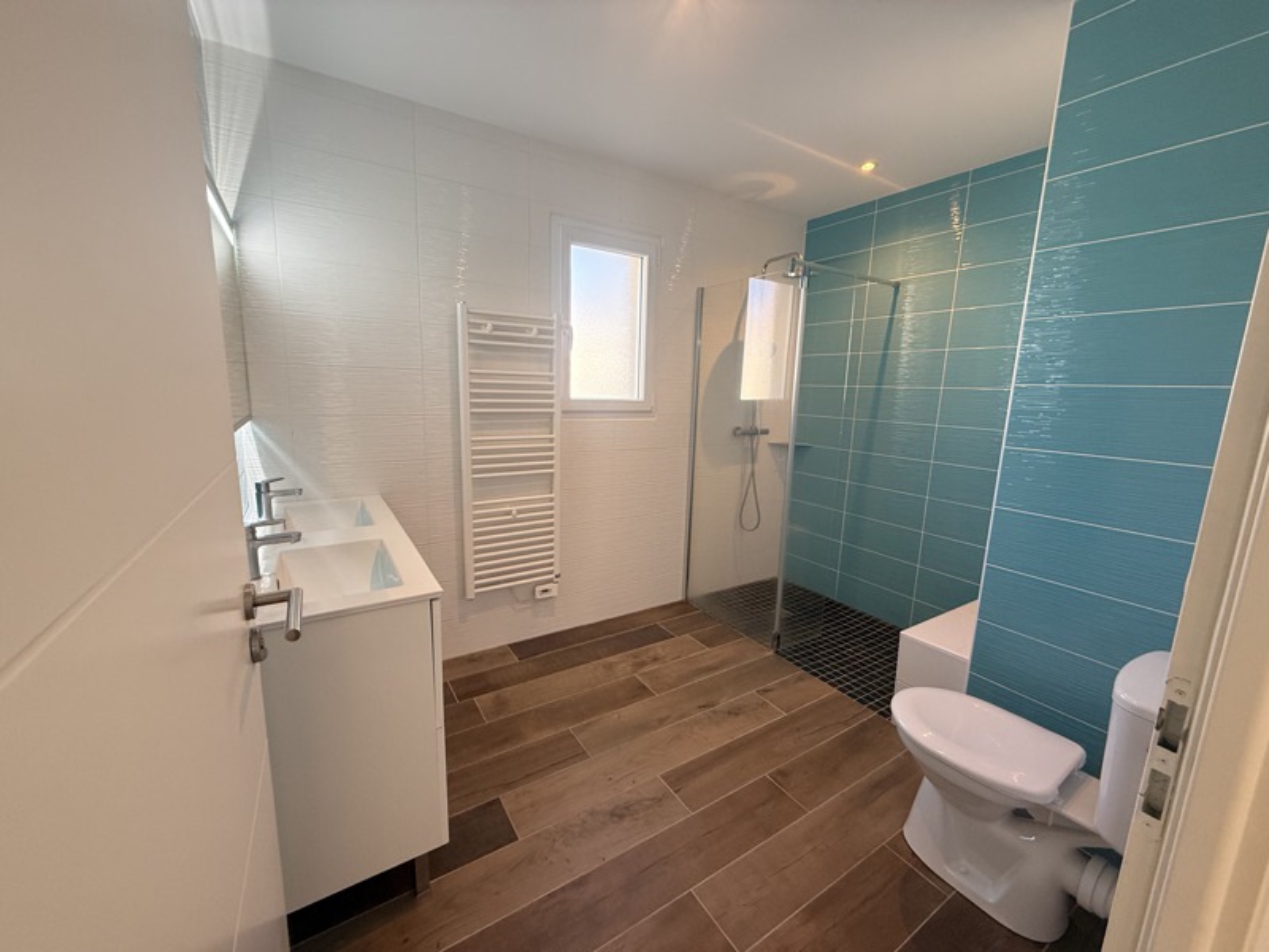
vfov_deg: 85.7
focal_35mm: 14
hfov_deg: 102.1
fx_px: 513
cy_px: 476
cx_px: 634
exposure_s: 1/99
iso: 160
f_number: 2.2
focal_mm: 2.22
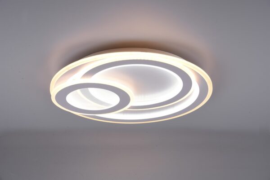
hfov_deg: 30.5
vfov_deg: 20.6
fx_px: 495
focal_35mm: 66
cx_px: 135
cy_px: 90
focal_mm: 66
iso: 100
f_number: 16
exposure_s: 1/25
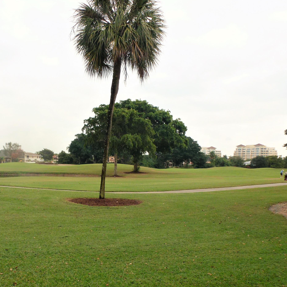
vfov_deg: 48.2
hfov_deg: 47.9
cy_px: 168
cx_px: 103
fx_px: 319
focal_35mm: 34
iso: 100
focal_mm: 4.3
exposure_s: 1/640
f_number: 3.3
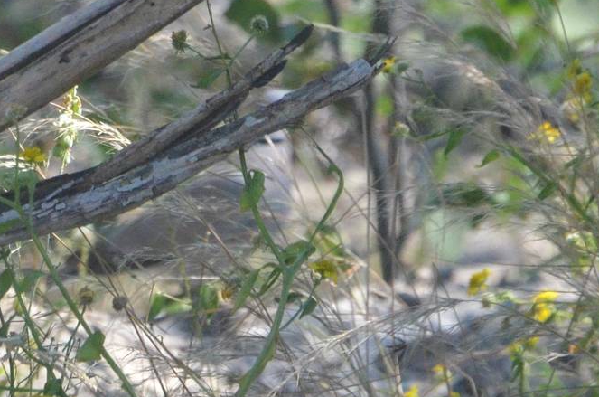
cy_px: 18
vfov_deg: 1.4
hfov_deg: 2.1
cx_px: -39
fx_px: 16221
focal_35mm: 977
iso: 2500
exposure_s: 1/1600
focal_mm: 270
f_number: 10
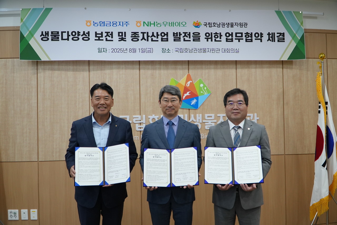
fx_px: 309
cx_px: 168
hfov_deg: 57.2
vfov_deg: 40.0
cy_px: 112
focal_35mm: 33
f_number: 4
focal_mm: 22
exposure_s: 1/160
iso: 1600
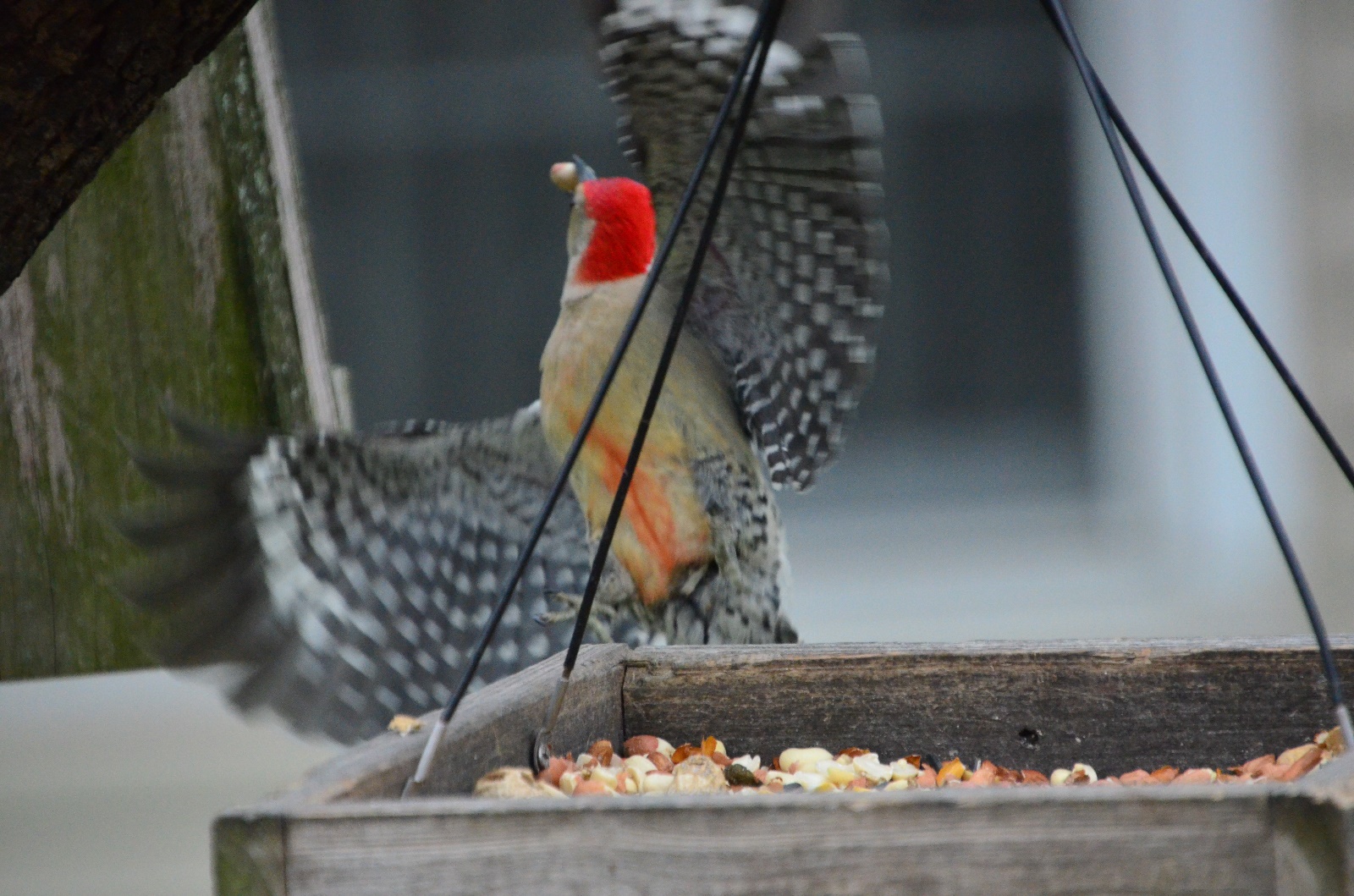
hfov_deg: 3.4
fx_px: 22515
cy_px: 448
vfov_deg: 2.3
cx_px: 677
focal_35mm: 600
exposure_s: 1/1000
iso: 4000
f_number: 6.3
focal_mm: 400
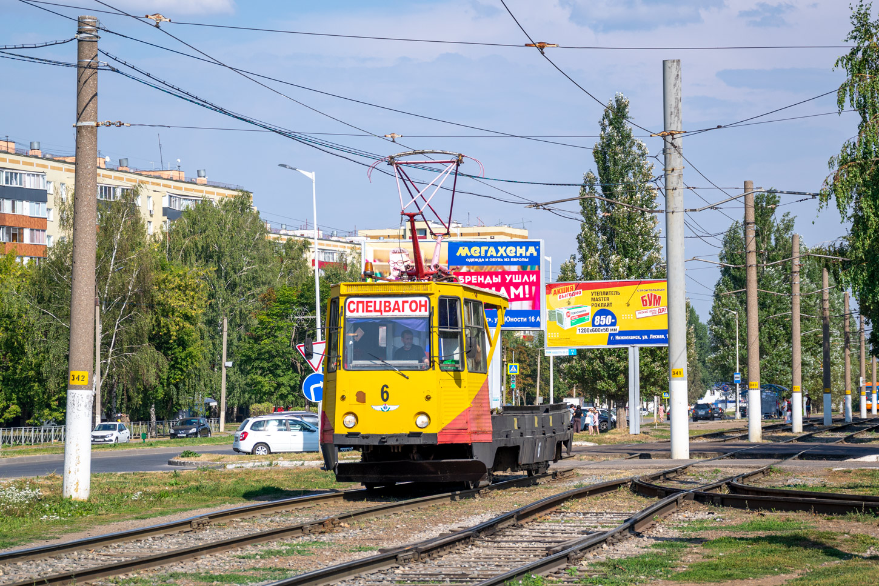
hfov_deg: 20.6
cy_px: 293
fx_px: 2417
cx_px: 440
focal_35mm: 99
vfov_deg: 13.8
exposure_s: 1/500
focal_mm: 66
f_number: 5.6
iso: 100
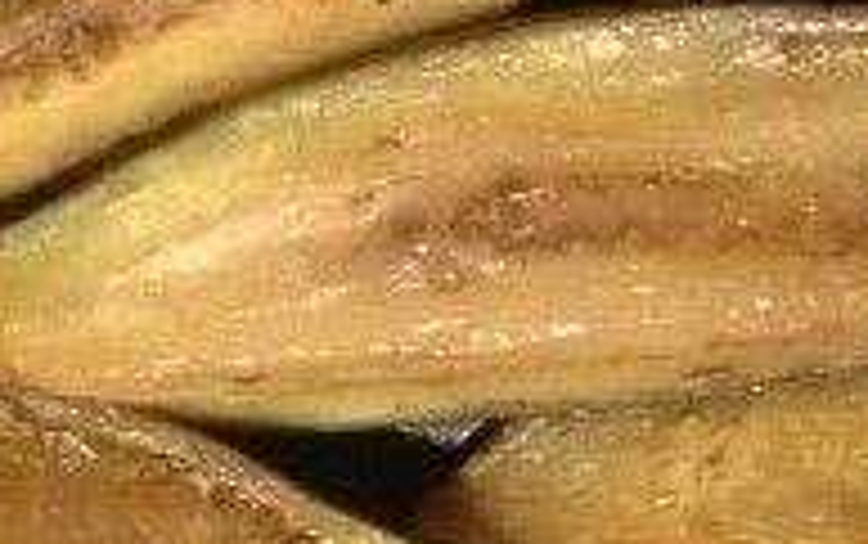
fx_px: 2912
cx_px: 423
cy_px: -135
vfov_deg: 10.5
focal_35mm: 123
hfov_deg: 17.0
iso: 400
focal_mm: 4.28
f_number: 2.4
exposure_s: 1/17
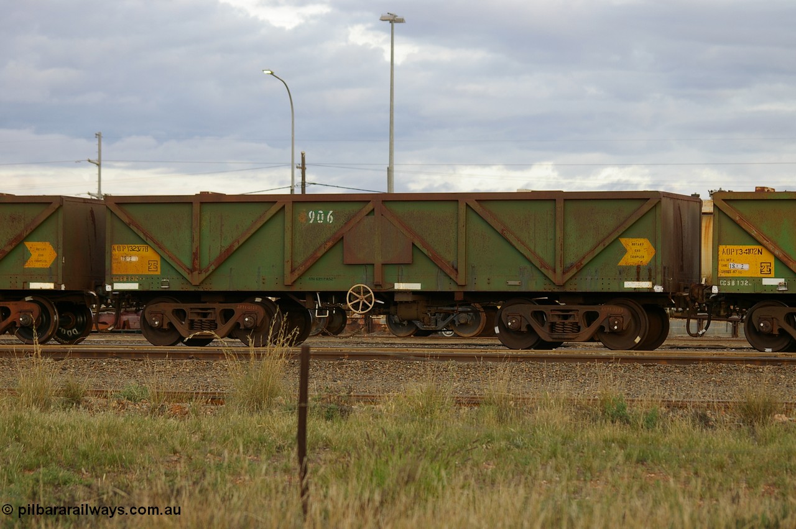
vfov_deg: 9.8
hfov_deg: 14.7
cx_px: 398
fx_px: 3082
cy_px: 264
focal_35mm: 140
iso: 200
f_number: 4.5
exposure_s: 1/180
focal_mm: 93
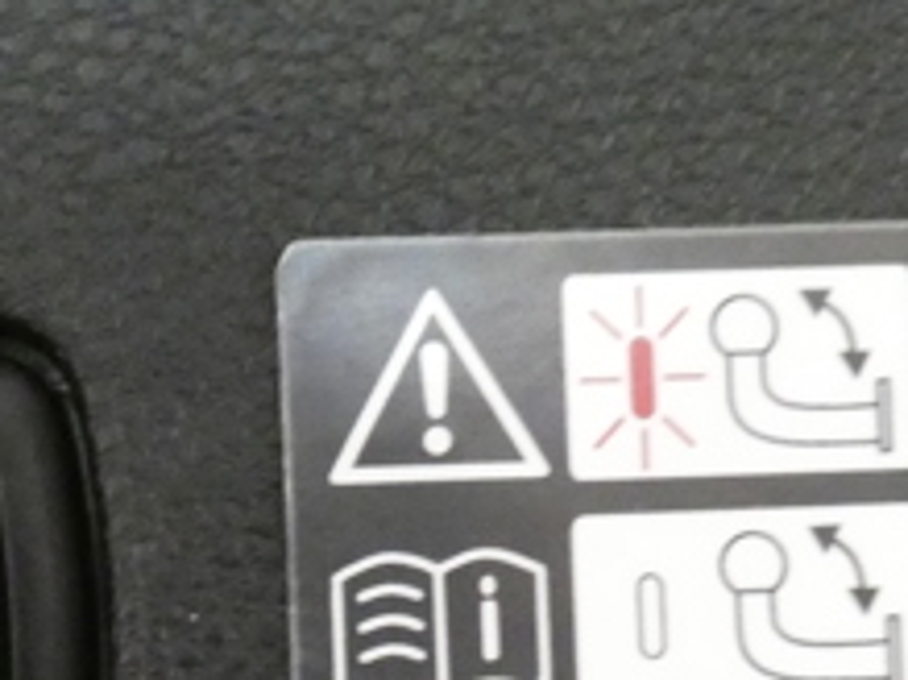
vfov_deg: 19.7
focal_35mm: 73
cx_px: 261
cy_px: 639
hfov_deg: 26.4
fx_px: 1914
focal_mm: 3.6
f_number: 2.8
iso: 1600
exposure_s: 1/50
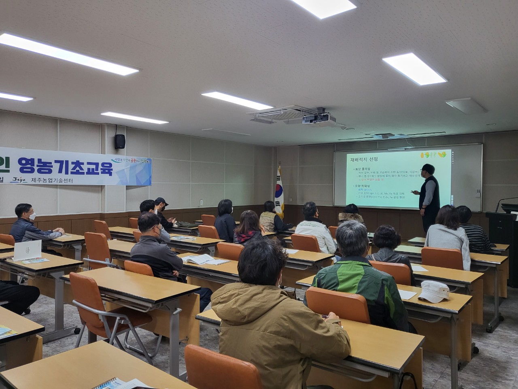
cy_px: 194
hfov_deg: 67.3
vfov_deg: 53.1
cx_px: 259
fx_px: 389
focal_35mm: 26
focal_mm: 4.25
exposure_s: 1/120
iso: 200
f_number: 1.8
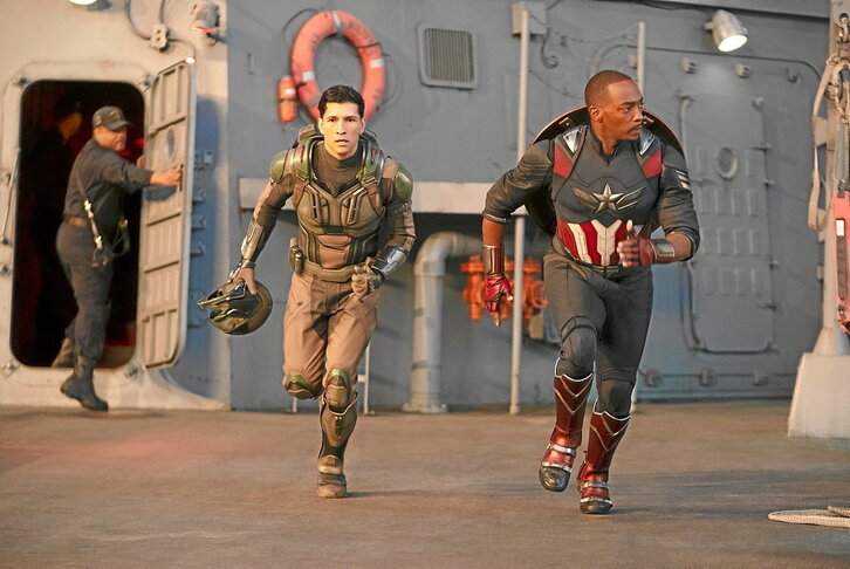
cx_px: 425
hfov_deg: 17.9
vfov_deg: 12.1
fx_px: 2695
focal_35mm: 114
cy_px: 284
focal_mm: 114
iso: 3200
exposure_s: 1/400
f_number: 3.2
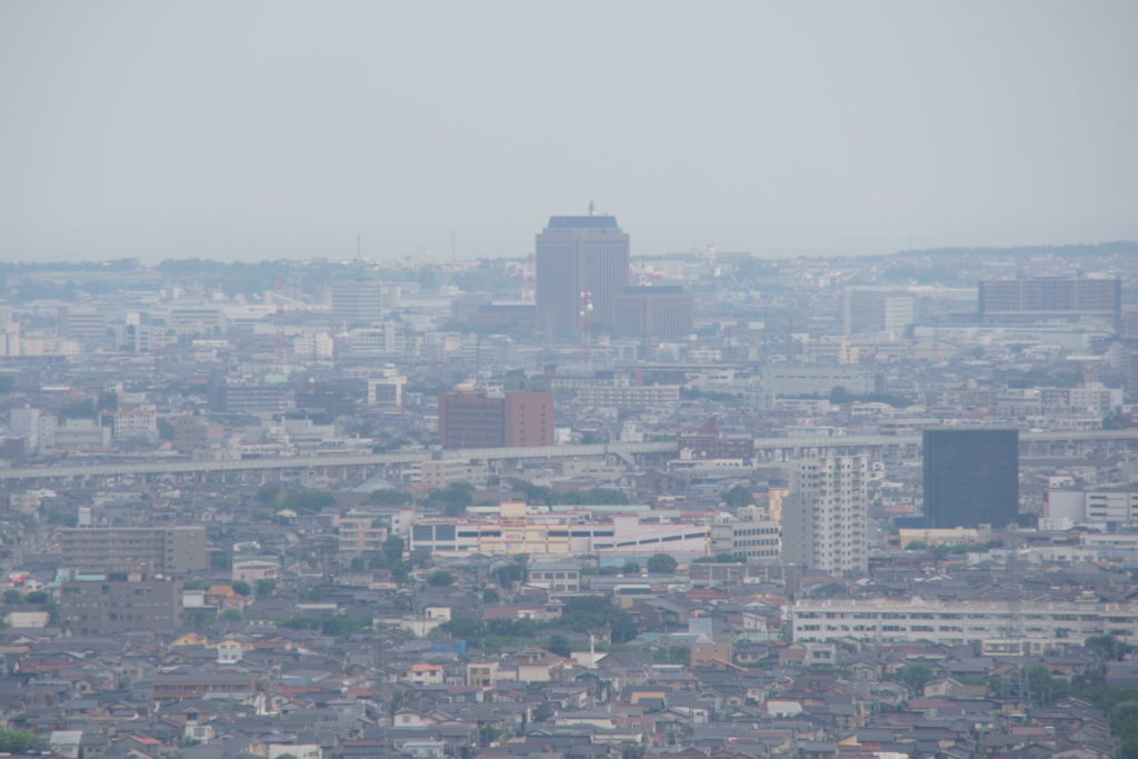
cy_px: 380
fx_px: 11381
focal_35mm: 360
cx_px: 569
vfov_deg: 3.8
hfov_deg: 5.7
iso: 100
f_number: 6.3
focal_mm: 240
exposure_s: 1/640
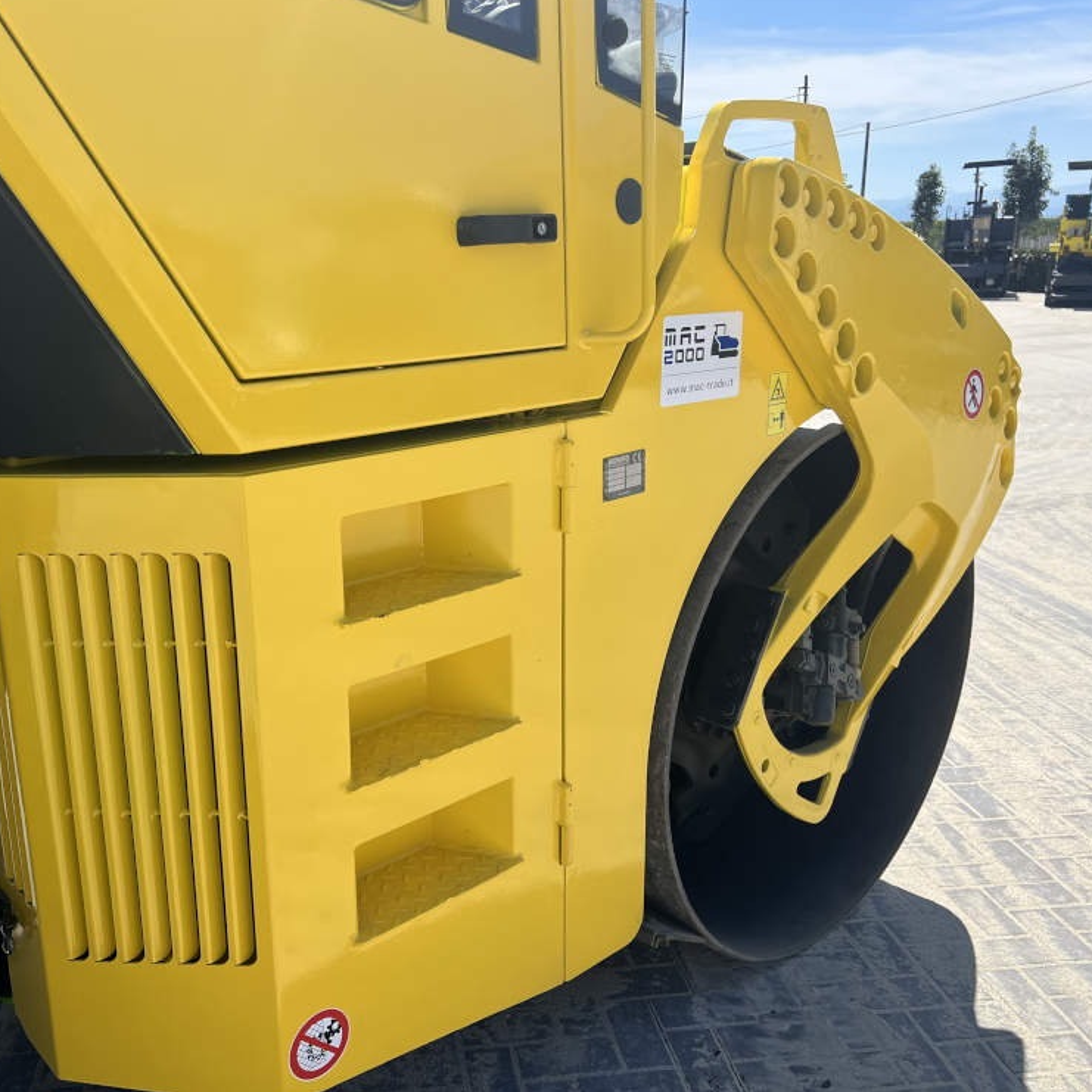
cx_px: 420
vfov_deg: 52.5
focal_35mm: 31
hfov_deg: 52.1
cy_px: 542
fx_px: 1106
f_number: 1.5
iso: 50
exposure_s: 1/3968
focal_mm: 5.7
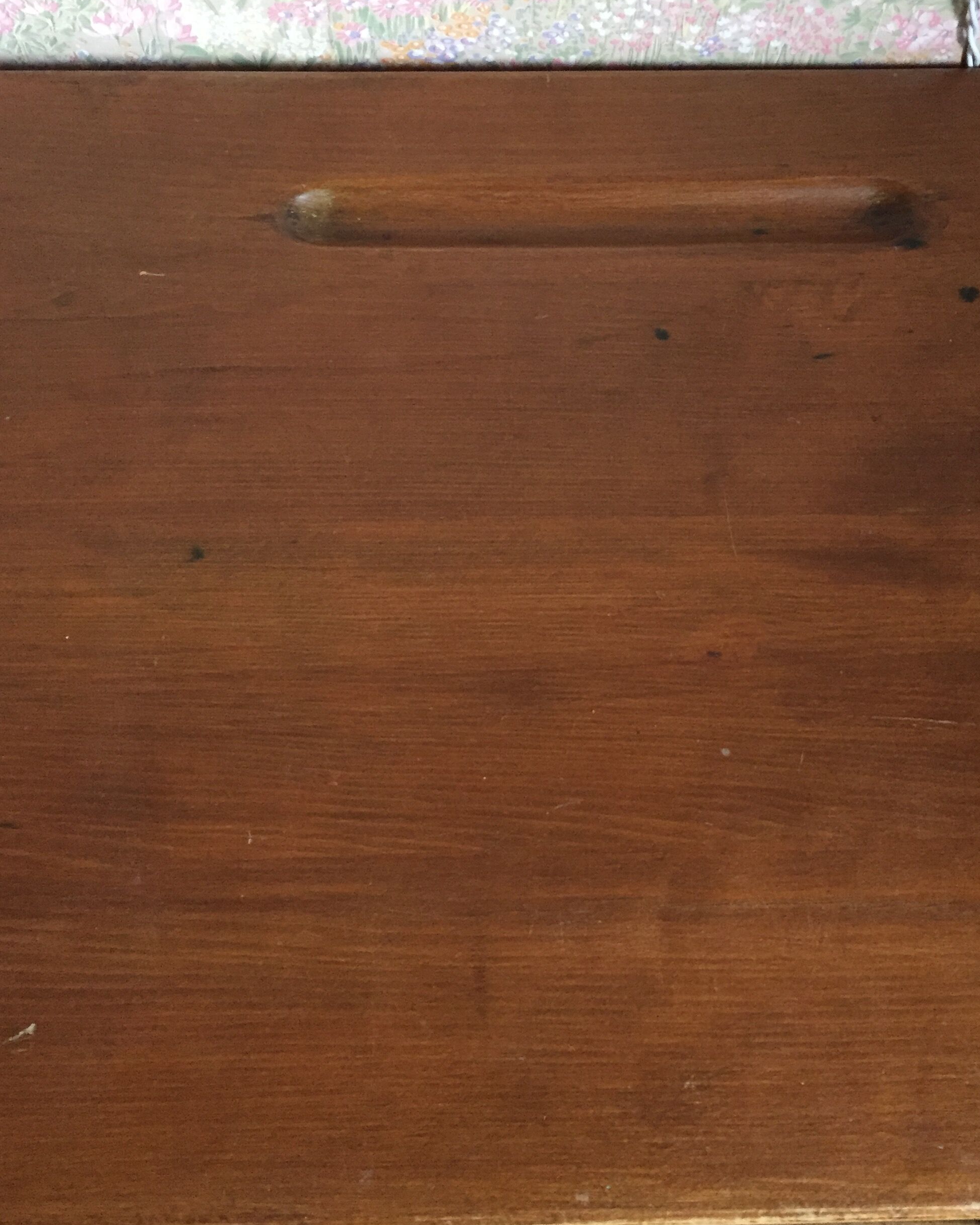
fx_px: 1378
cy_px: 593
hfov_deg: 39.0
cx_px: 584
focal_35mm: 38
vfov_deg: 47.9
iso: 250
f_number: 2.2
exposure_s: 1/20
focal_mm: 4.15
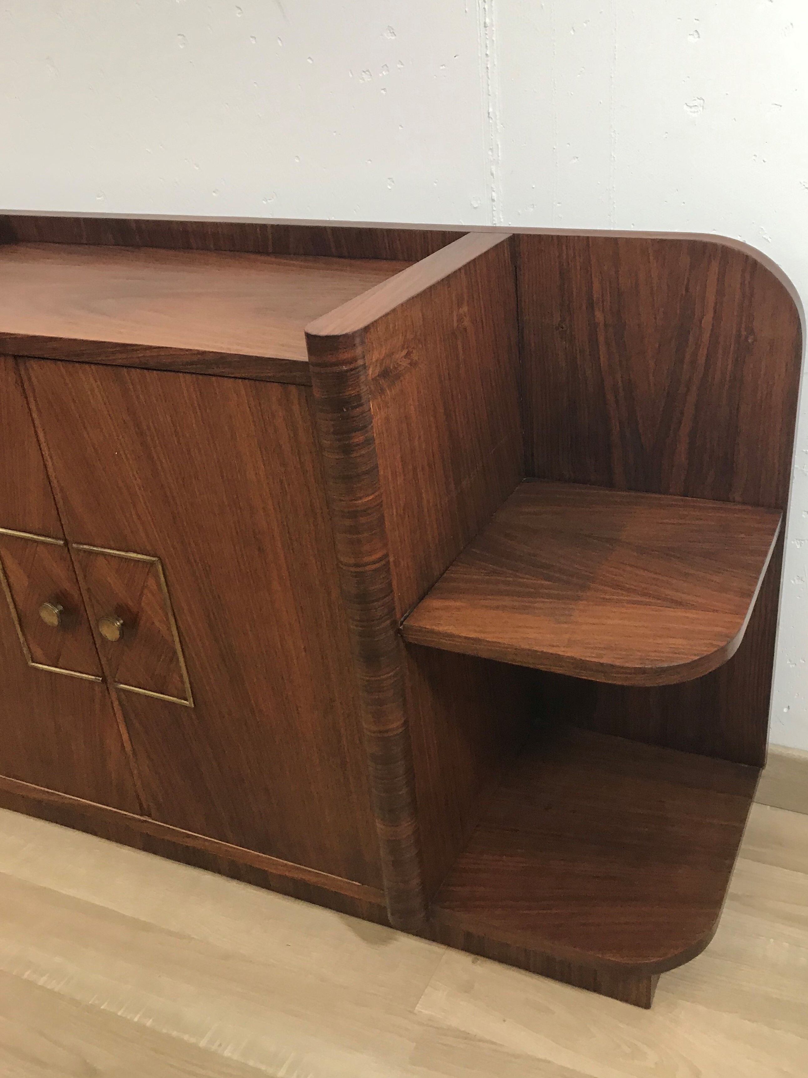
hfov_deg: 49.7
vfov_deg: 63.4
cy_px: 539
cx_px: 404
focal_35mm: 28
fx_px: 872
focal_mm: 3.99
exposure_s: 1/33
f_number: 1.8
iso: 40
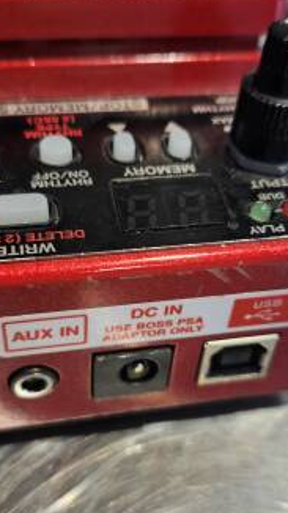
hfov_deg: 29.7
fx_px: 544
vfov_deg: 50.5
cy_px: 274
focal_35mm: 40
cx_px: 140
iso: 80
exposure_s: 1/120
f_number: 1.8
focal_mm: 5.54
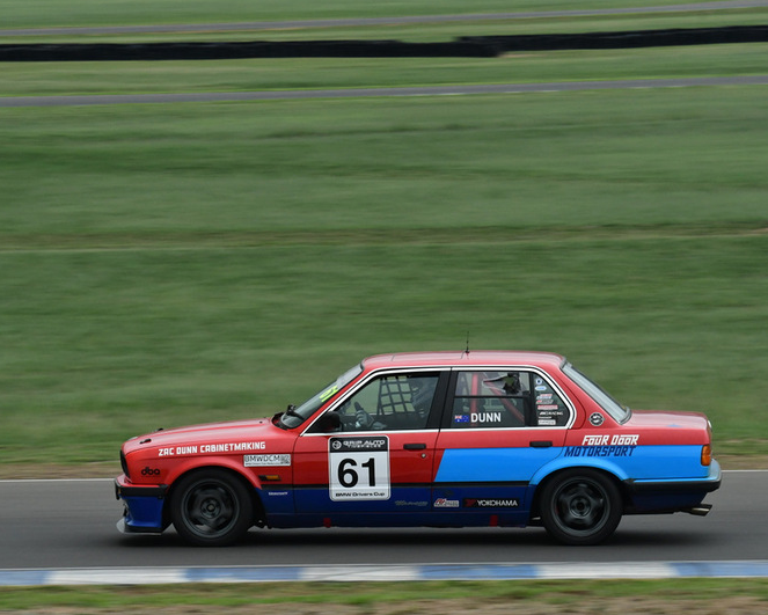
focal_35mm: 197
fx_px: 4480
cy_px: 308
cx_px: 358
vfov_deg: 7.9
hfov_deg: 9.8
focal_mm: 116
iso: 1600
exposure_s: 1/250
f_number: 11
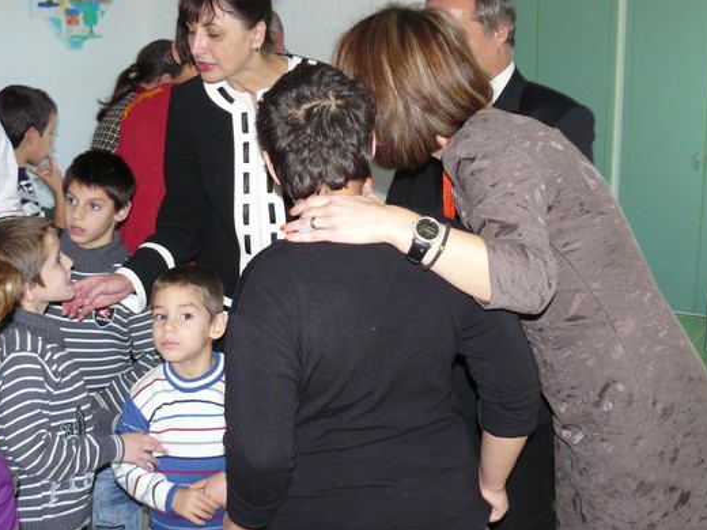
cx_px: 295
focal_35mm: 45
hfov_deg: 41.9
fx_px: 919
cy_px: 234
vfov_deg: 32.1
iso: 125
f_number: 2.8
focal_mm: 6
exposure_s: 1/30
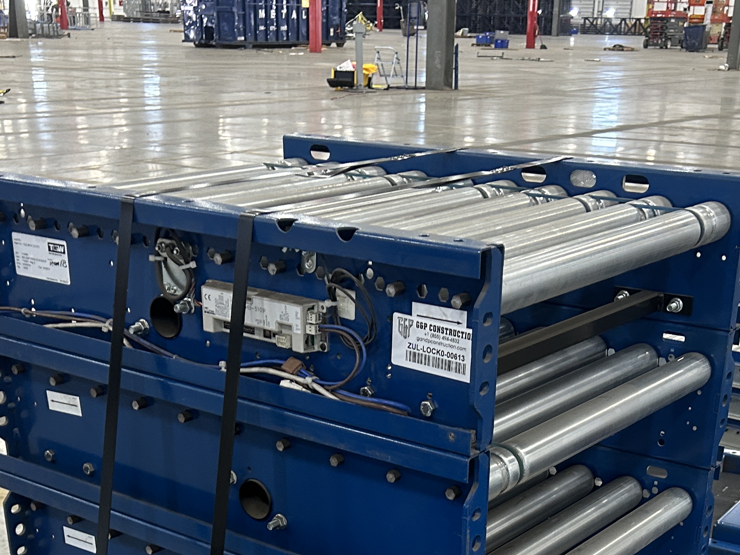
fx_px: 1197
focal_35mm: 56
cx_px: 397
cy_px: 585
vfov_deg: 24.6
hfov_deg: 34.3
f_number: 1.5
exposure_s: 1/60
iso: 250
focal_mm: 5.7
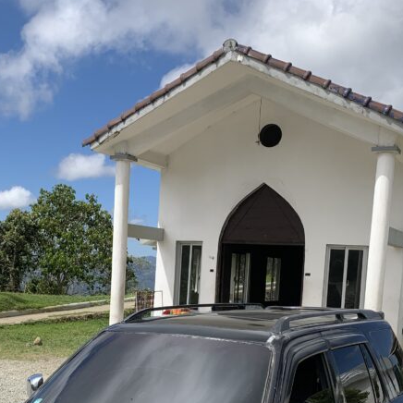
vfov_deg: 30.6
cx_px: 142
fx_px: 711
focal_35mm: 54
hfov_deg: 31.4
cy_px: 339
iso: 25
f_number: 1.8
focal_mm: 4.25
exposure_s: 1/2481
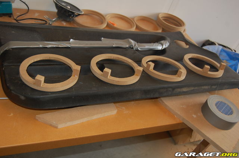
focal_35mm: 36
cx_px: 120
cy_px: 79
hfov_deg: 53.2
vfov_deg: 36.7
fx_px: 239
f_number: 4
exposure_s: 1/60
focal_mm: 24
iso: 400
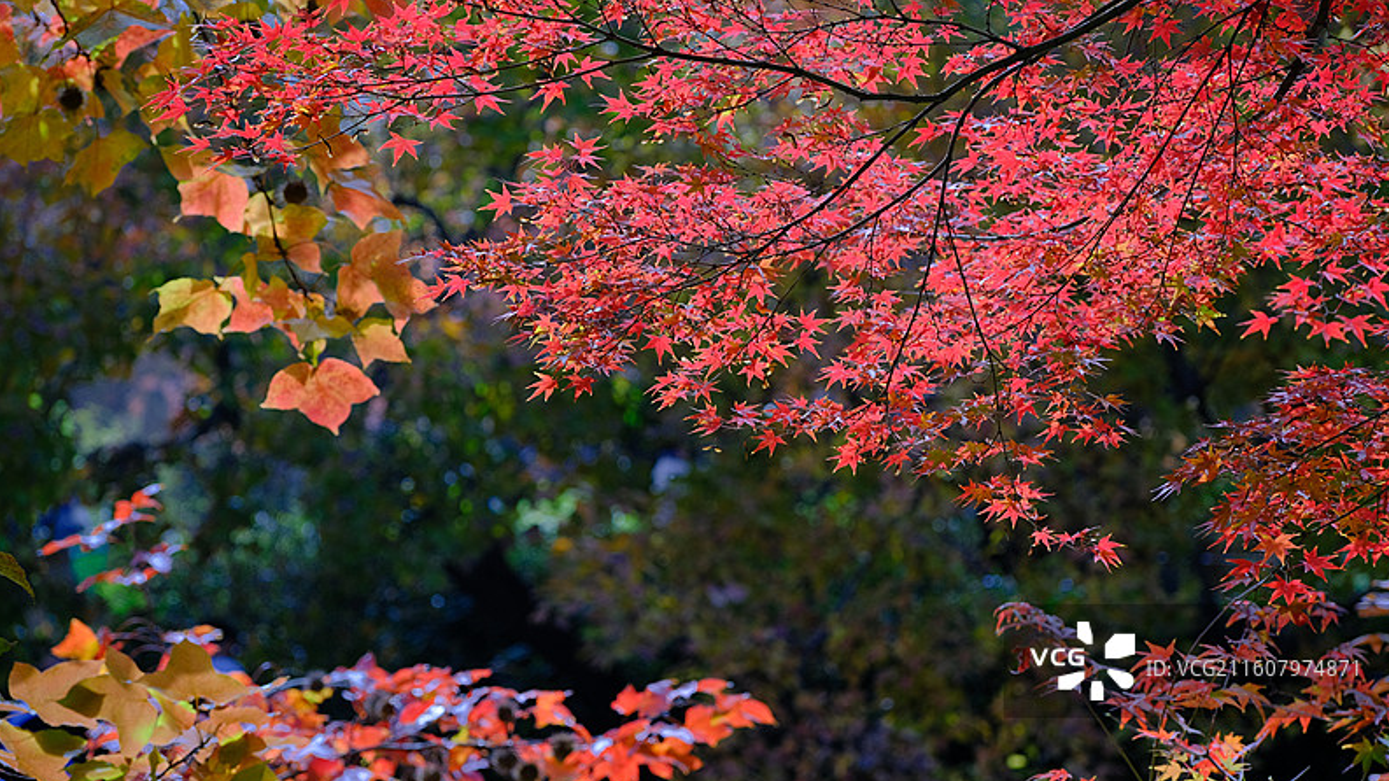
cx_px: 694
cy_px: 444
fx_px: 4088
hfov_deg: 19.3
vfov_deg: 10.9
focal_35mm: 111
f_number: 4
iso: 320
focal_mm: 70
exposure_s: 1/350
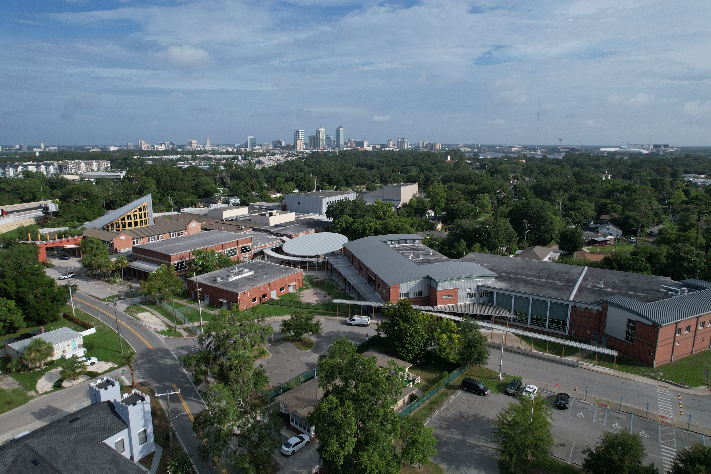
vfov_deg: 57.2
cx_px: 356
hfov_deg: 78.6
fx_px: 434
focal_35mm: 22
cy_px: 237
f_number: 2.8
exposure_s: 1/2500
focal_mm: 8.38
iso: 100
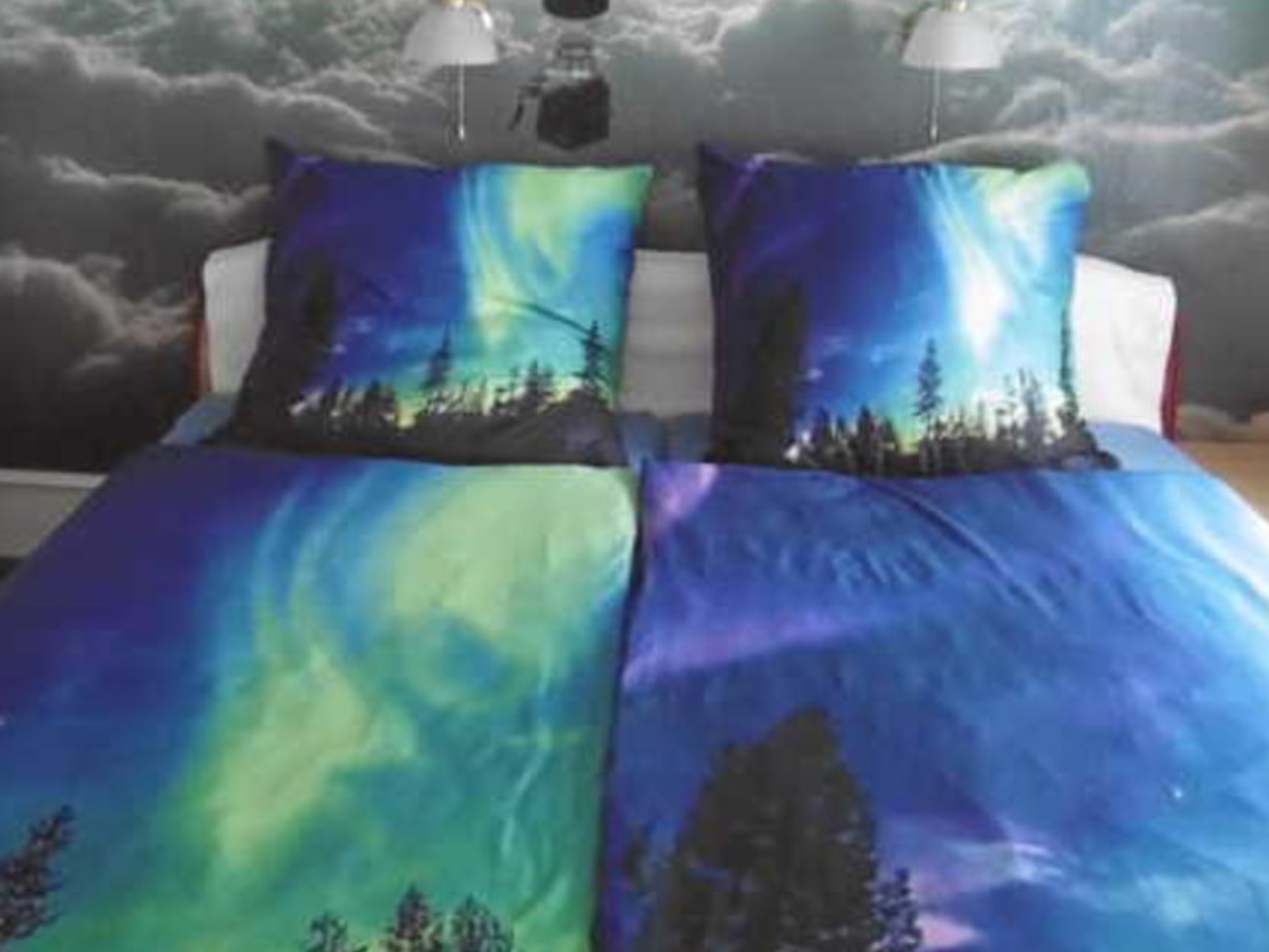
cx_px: 538
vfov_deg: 33.8
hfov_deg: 44.7
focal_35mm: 42
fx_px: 1540
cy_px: 273
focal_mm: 5
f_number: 3.3
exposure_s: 1/40
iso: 800
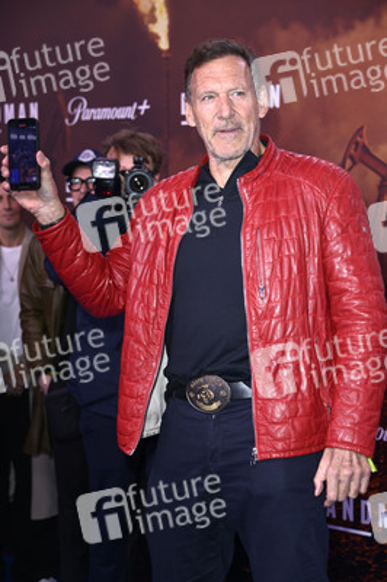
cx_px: 194
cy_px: 291
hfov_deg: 14.8
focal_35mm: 92
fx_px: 1486
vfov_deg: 22.2
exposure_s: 1/200
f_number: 5.6
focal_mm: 92
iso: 400
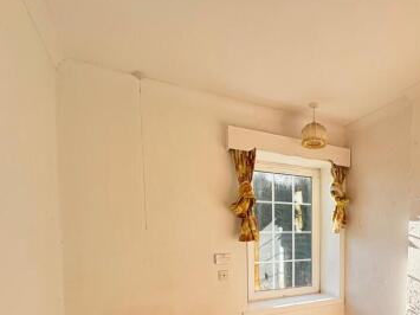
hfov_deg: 69.9
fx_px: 279
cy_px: 252
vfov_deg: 54.8
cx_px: 306
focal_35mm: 23
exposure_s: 1/470
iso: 40
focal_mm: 2.22
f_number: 2.2
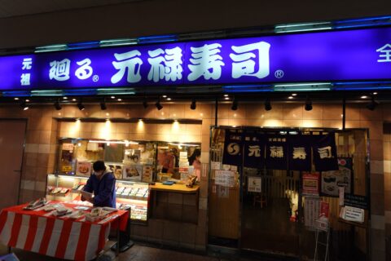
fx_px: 195
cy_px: 130
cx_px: 196
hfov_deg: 90.0
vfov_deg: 67.4
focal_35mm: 18
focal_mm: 6.9
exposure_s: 1/60
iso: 160
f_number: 2.8
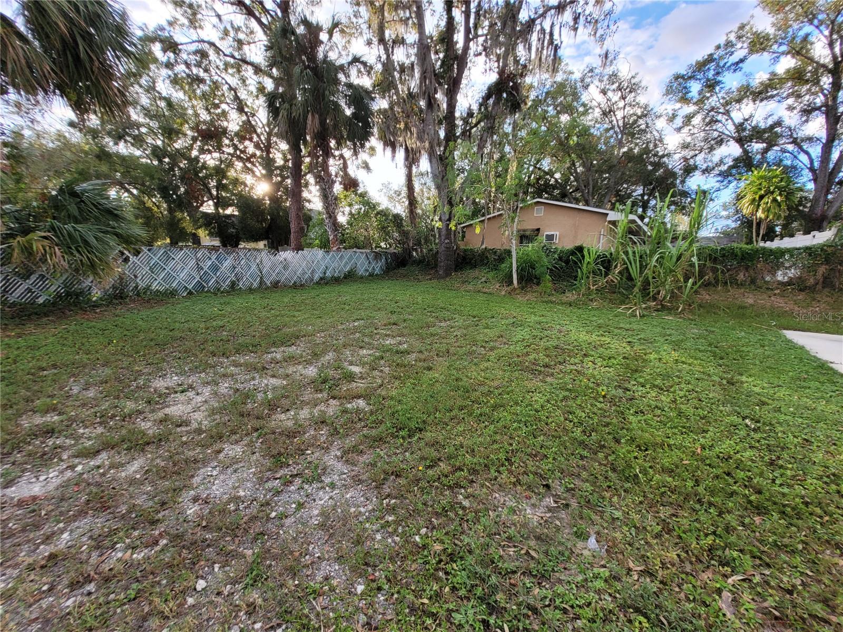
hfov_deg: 106.2
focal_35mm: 13
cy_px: 316
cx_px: 422
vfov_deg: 89.9
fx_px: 317
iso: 40
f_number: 2.2
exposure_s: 1/182
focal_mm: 1.74
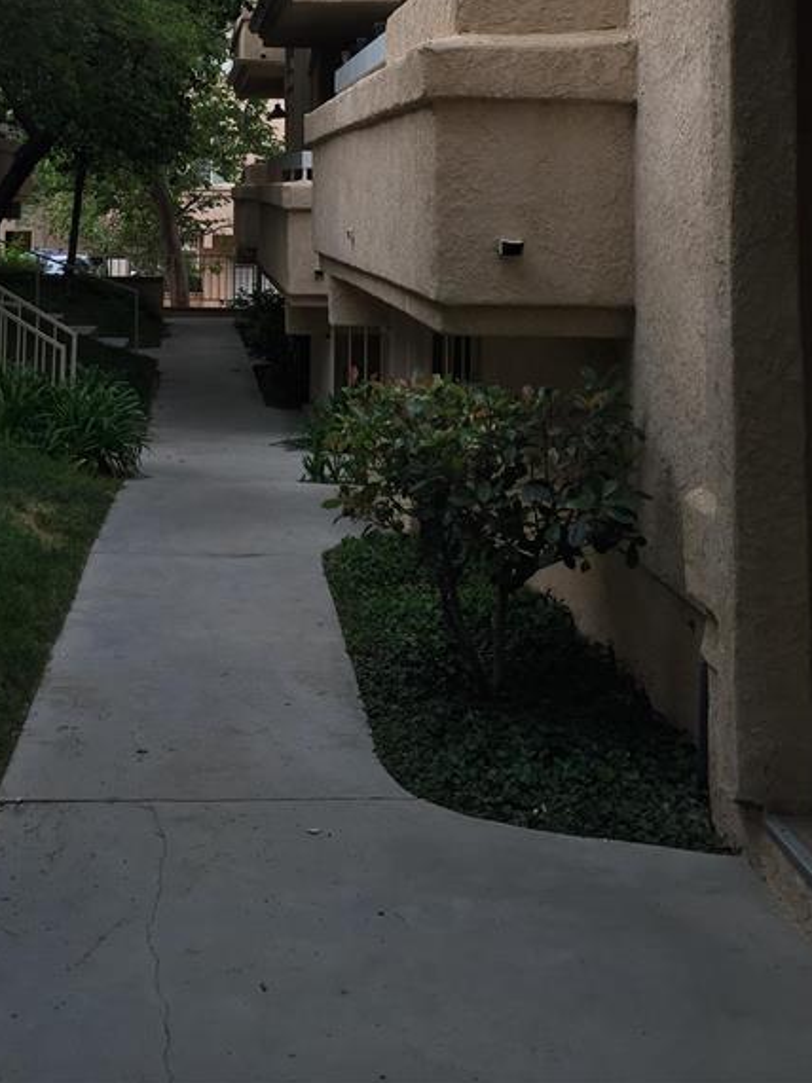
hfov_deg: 27.6
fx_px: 1627
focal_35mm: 52
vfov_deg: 34.8
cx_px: 190
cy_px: 114
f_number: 2.2
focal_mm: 4.15
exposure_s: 1/501
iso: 32
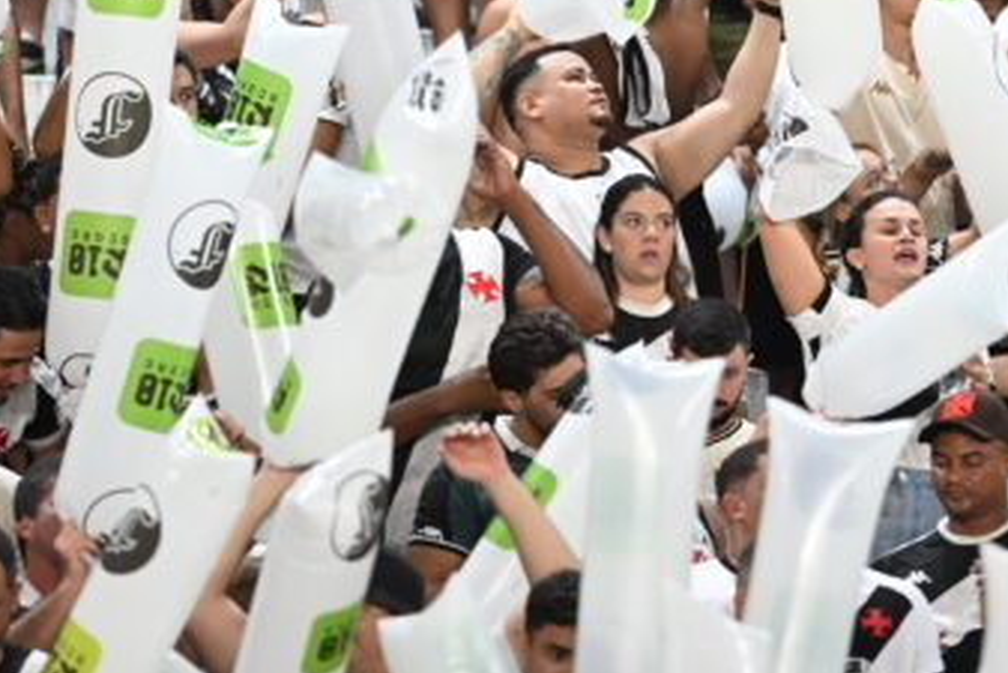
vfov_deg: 2.4
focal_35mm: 570
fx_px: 15966
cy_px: 43
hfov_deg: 3.6
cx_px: 652
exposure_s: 1/250
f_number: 2.8
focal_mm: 300
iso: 2500
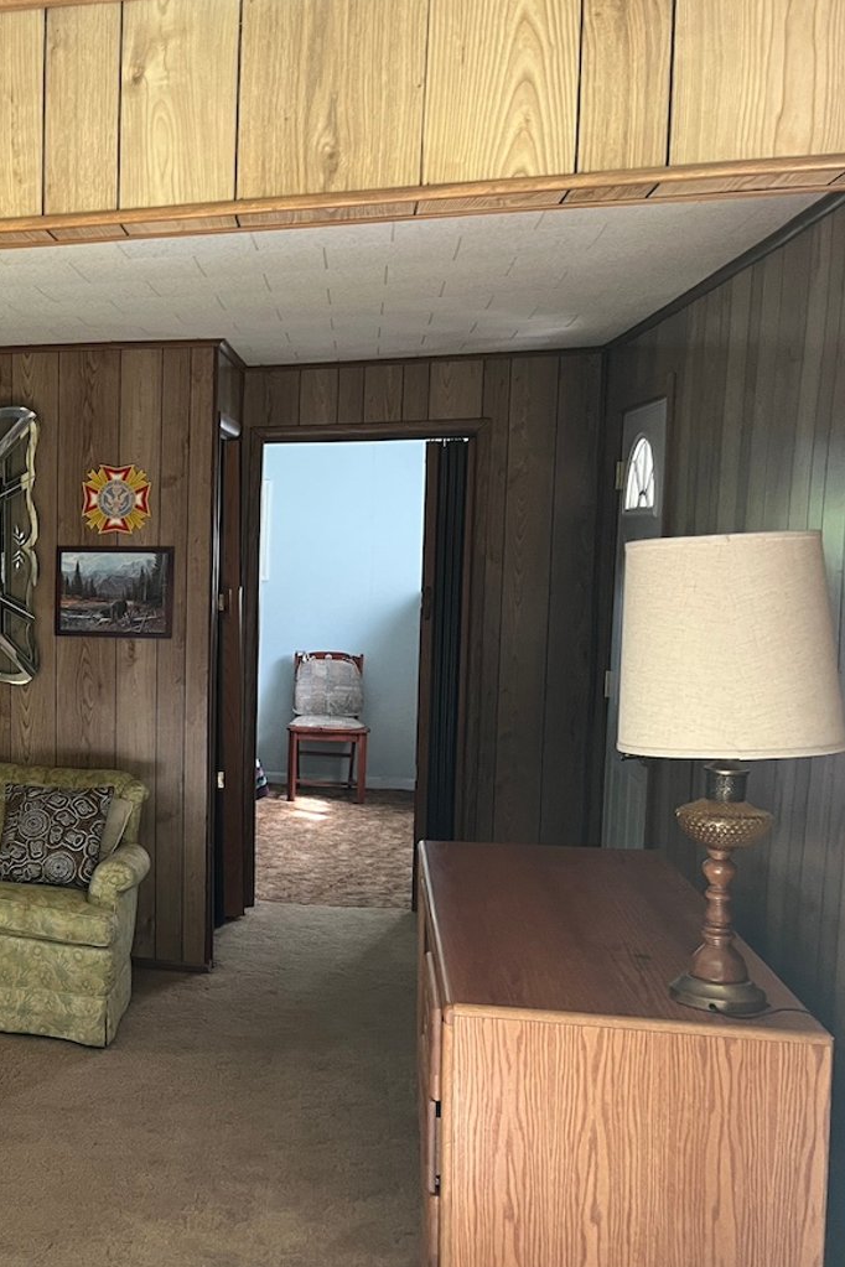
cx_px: -61
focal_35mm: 40
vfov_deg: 48.4
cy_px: 673
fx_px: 1408
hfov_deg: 30.3
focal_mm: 5.7
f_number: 1.5
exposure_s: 1/60
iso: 200
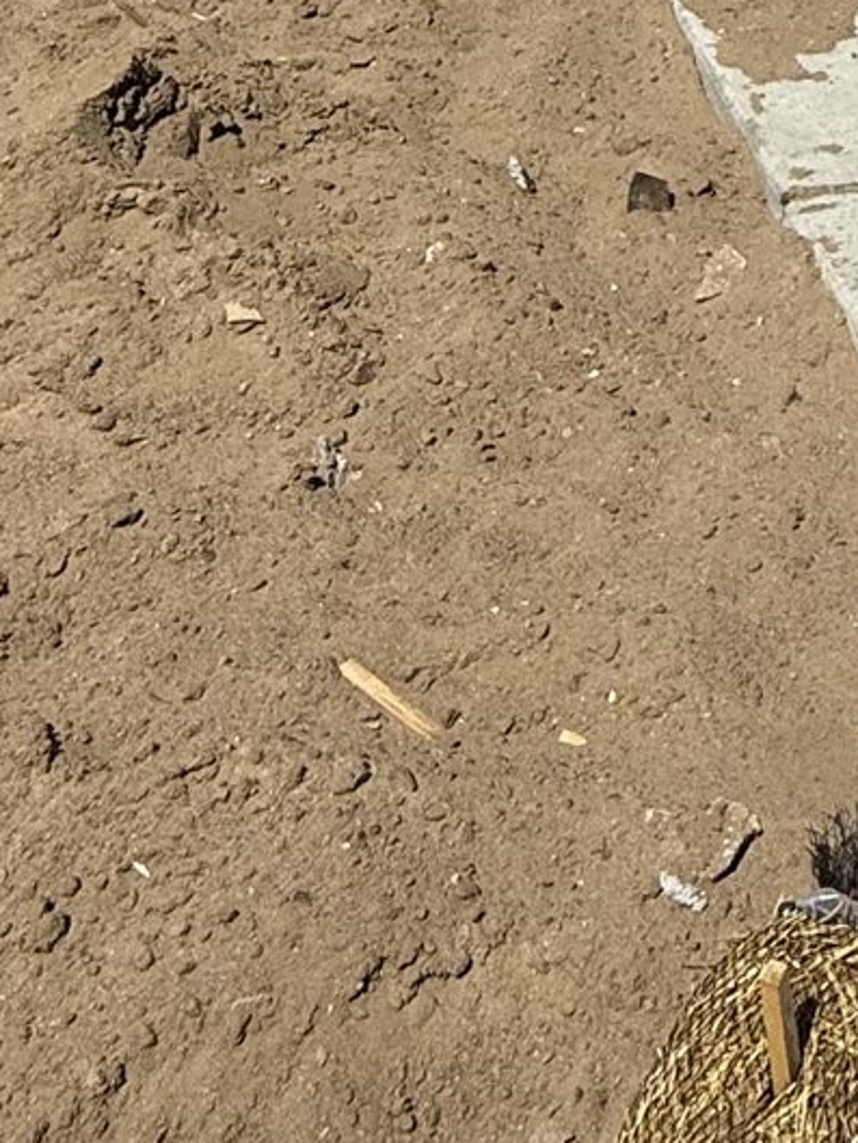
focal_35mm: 61
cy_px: -564
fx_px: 2015
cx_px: 916
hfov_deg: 22.8
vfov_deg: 24.6
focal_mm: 2.22
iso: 50
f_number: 2.2
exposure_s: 1/4762
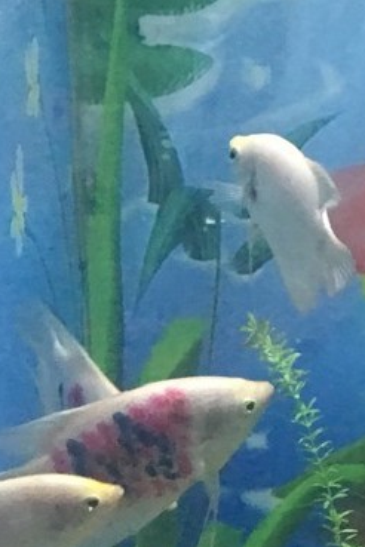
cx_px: 767
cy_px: 332
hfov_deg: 12.1
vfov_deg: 20.8
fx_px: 1490
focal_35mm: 98
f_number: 2.2
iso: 125
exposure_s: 1/8
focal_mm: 4.15
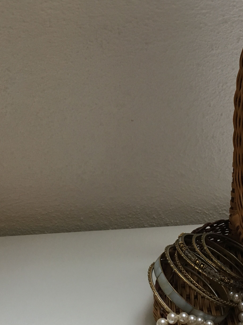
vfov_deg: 39.5
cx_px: 186
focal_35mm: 48
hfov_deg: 29.7
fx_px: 449
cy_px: 191
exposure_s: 1/33
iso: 160
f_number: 2.2
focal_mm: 4.15
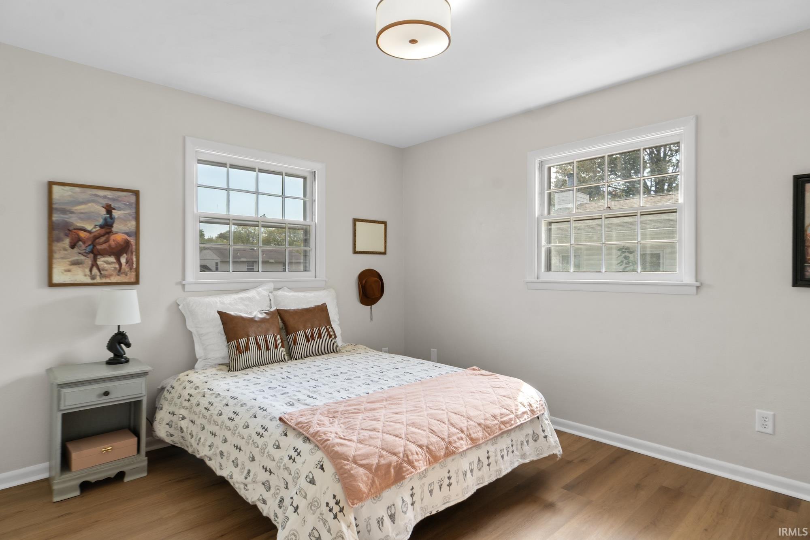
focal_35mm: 18
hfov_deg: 90.0
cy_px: 270
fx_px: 405
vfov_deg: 67.4
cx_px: 405
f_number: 10
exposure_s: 1/5
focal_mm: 12
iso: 160
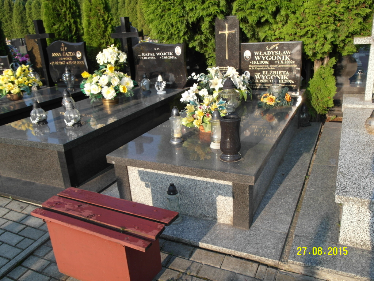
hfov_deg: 60.0
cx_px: 187
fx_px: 324
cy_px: 140
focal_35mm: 30
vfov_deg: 46.8
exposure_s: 1/250
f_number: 4.1
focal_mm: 6.5
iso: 80
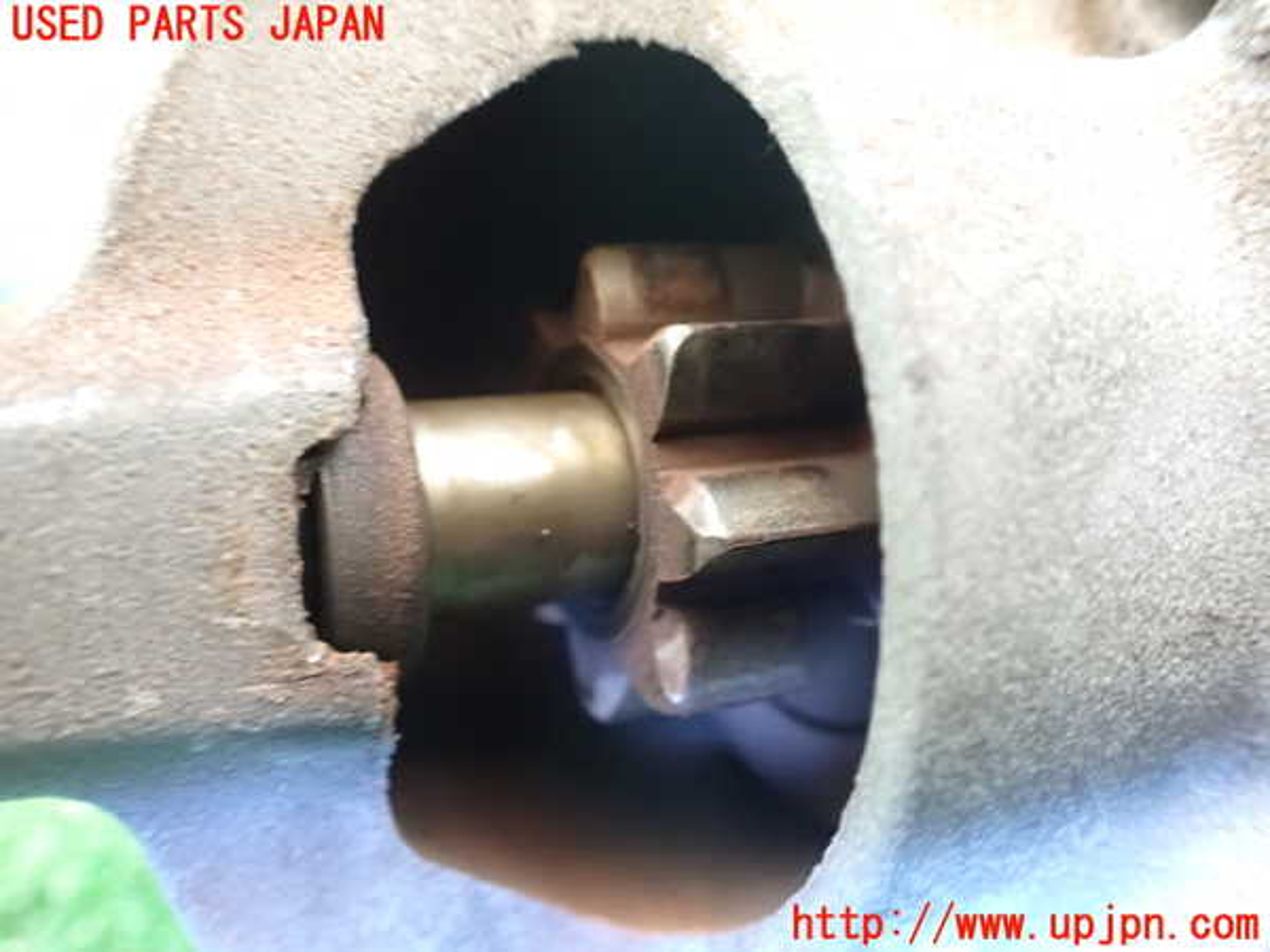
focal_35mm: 30
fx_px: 1101
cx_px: 635
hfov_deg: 60.0
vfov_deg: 46.8
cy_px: 476
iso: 1600
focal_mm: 5.4
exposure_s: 1/15
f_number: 2.3
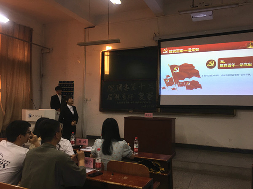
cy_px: 94
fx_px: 212
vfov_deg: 48.2
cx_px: 126
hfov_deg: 61.7
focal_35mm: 29
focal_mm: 4.15
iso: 32
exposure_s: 1/17
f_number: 2.2
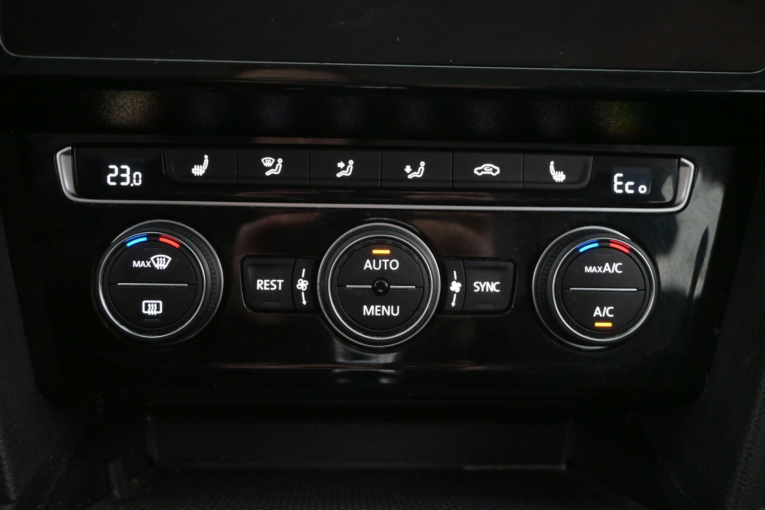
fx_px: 797
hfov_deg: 51.3
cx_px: 382
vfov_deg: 35.5
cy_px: 255
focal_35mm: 38
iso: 5600
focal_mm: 25
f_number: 4.2
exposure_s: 1/40
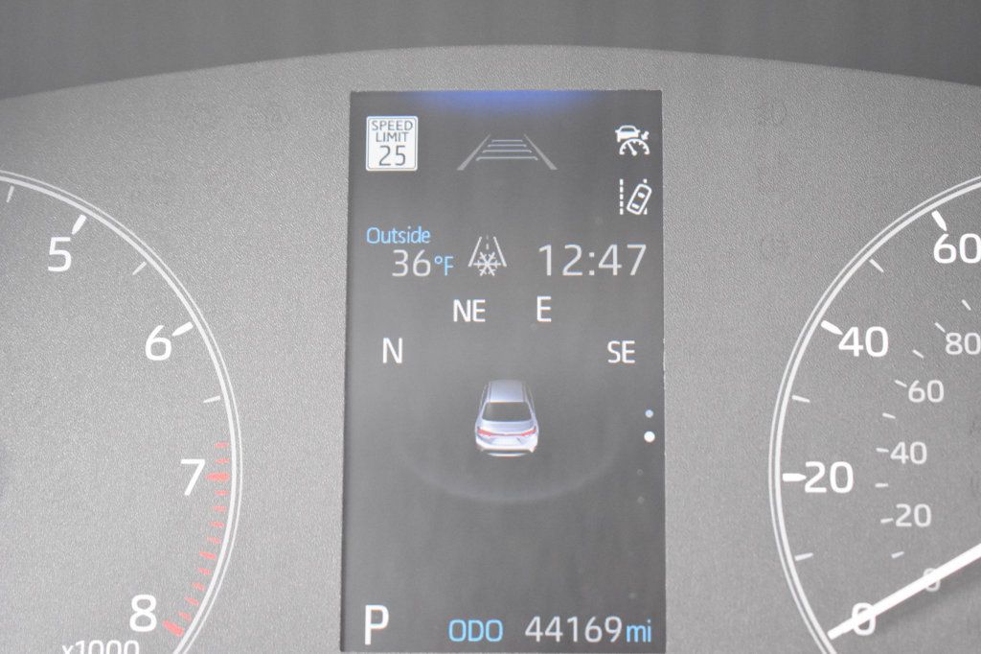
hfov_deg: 24.6
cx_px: 490
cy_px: 327
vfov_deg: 16.5
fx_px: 2247
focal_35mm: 82
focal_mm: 55
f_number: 5.6
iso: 3200
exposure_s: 1/100
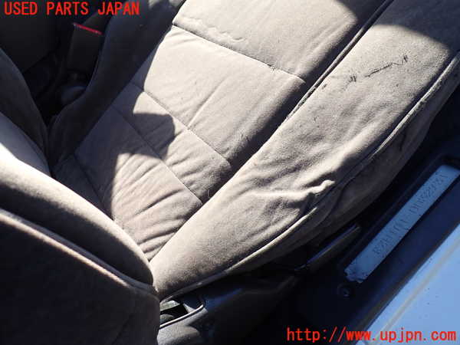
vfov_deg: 54.9
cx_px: 230
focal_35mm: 25
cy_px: 172
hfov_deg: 69.4
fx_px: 332
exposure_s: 1/250
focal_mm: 4.5
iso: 100
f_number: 2.8
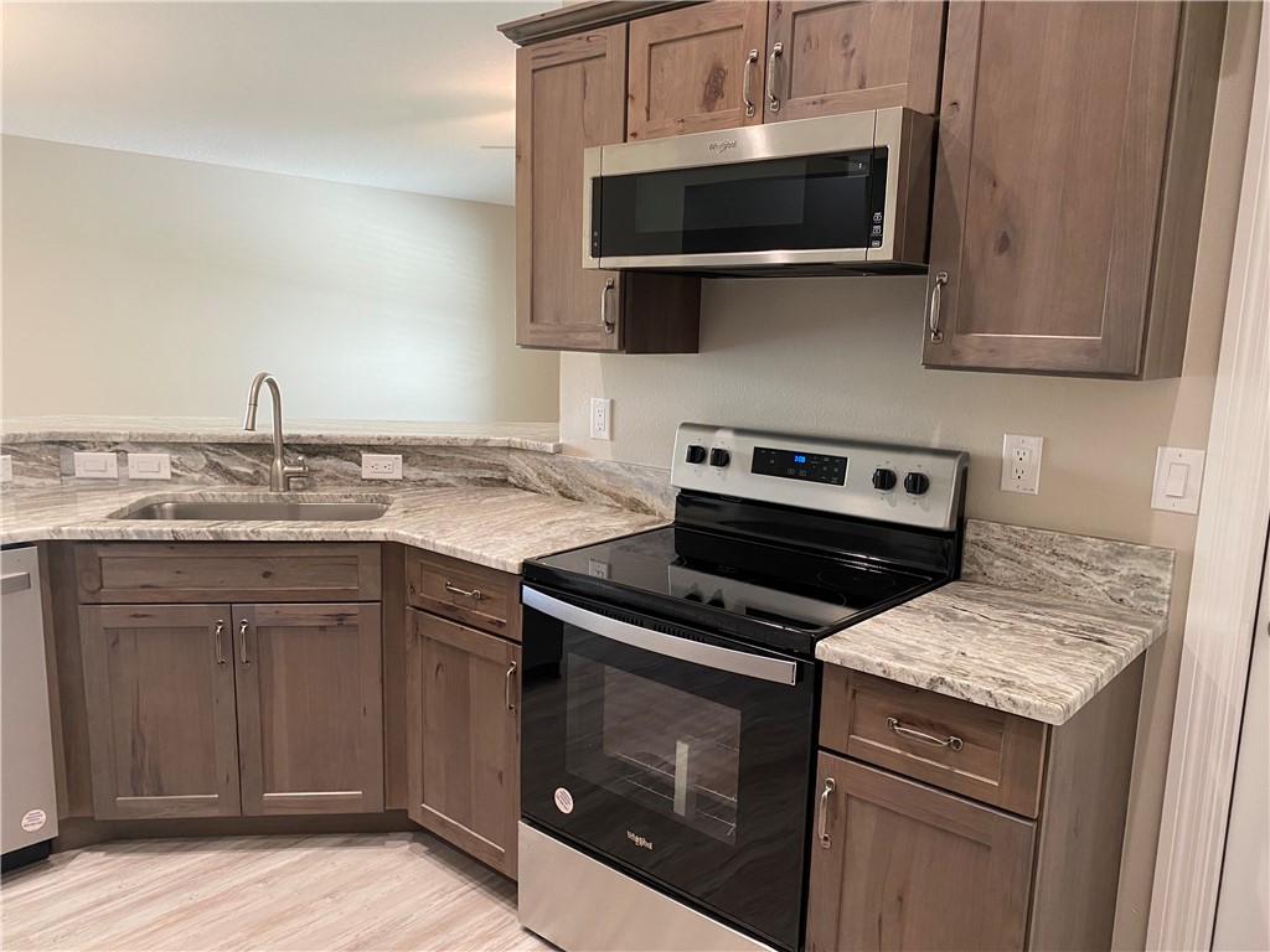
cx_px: 635
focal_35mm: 26
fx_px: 954
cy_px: 476
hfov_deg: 67.3
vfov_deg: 53.1
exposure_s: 1/60
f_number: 1.8
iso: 200
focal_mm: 4.25
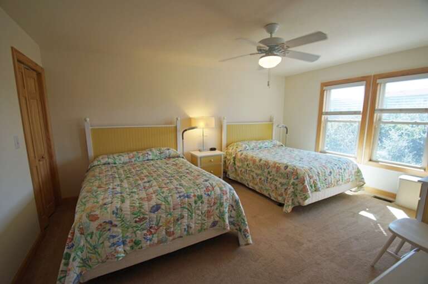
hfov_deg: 100.5
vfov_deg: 77.2
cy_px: 142
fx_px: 178
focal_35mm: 15
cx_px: 214
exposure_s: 1/60
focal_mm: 10
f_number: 4
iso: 100
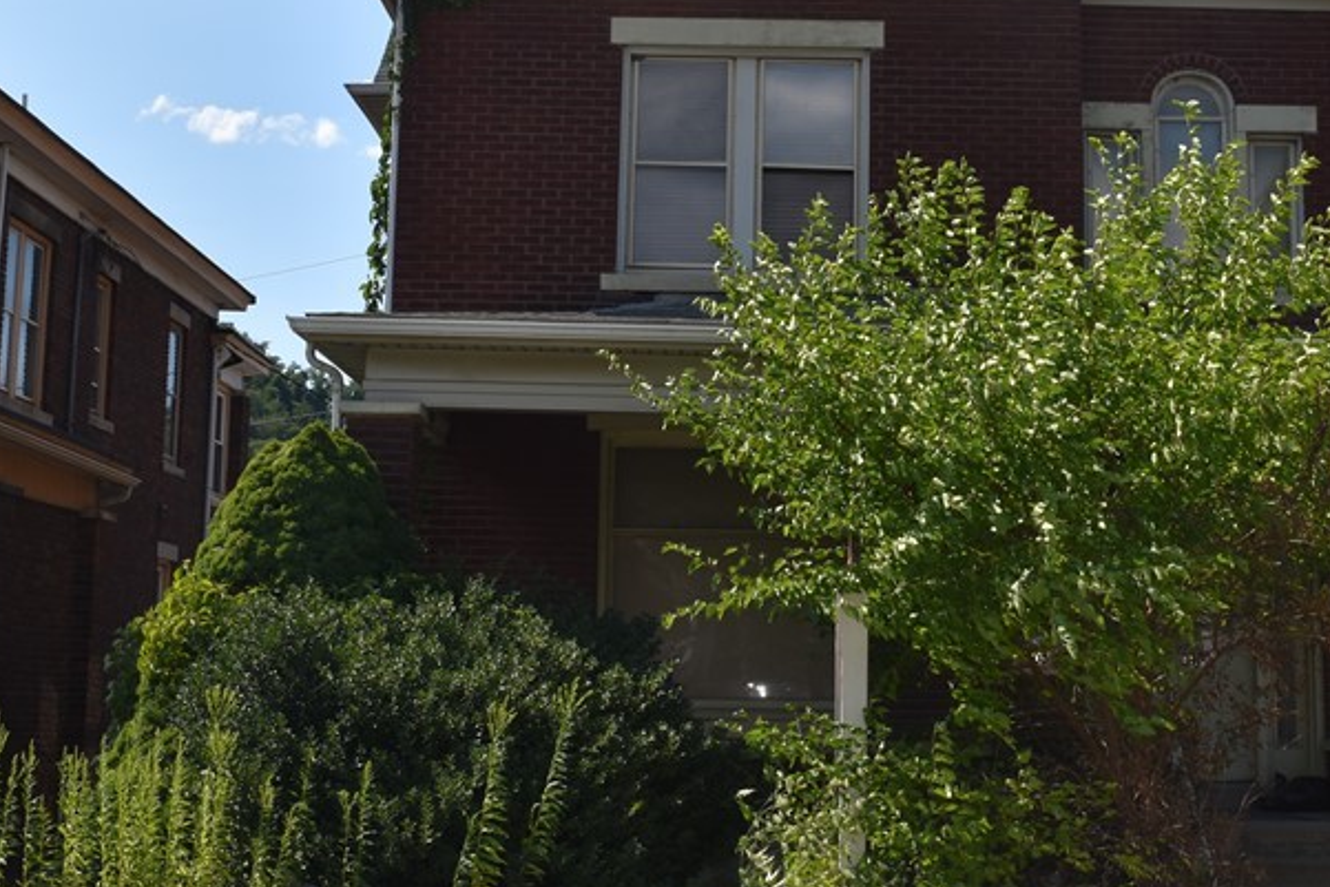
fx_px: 2402
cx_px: 859
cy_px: 294
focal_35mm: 65
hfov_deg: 30.8
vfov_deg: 20.9
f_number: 10
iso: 100
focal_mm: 24
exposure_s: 1/200
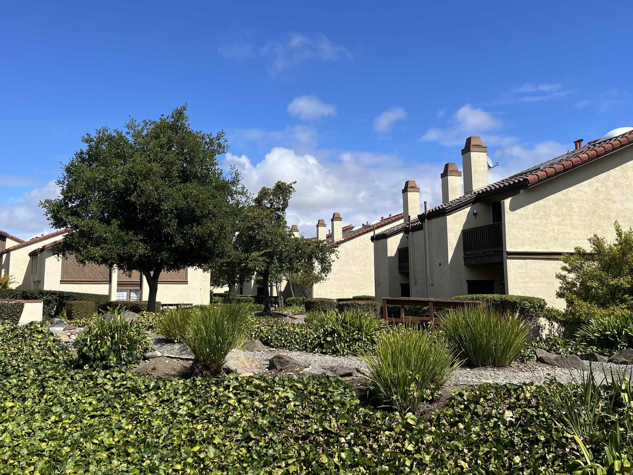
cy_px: 207
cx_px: 271
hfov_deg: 58.1
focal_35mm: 31
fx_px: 567
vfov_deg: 45.3
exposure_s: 1/4651
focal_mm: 5.1
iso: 50
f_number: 1.6
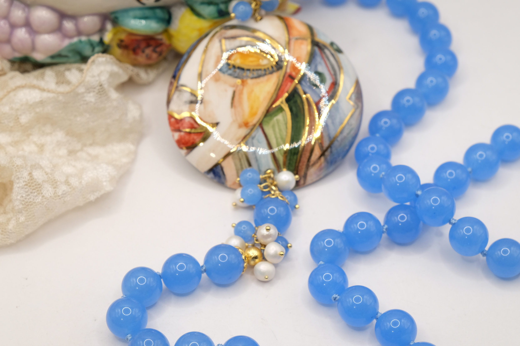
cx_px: 260
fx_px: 1141
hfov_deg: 25.7
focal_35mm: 79
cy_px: 173
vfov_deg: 17.3
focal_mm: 52.4
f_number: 8
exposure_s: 1/50
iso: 640
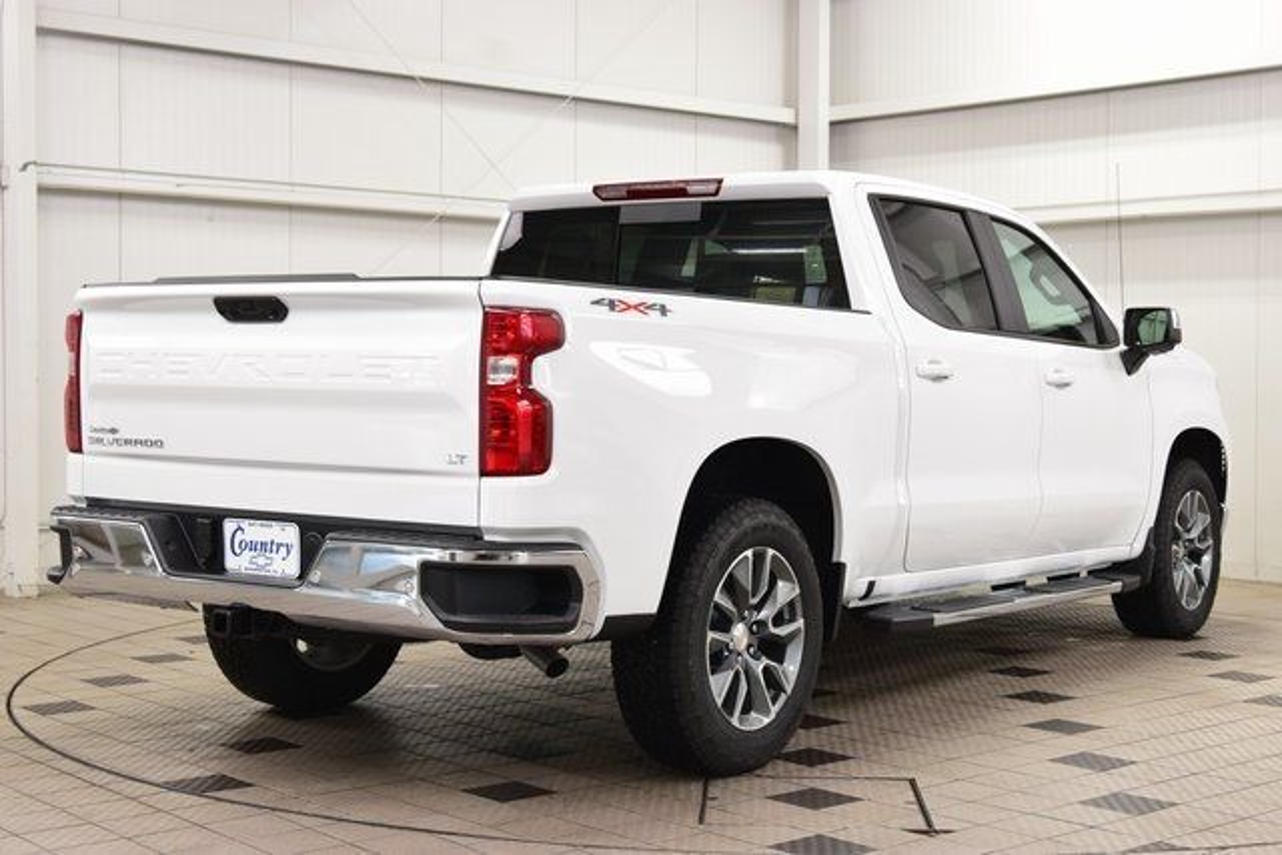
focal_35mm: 54
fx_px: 1923
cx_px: 641
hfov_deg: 36.9
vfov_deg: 25.1
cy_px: 428
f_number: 7.1
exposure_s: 1/30
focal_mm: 36
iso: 800
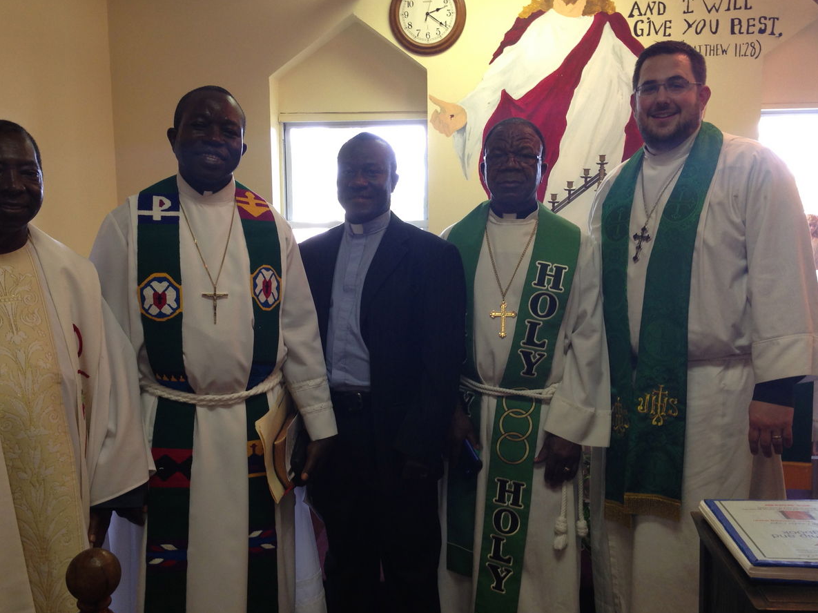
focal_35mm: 39
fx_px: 921
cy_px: 322
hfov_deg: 47.9
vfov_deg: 36.8
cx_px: 405
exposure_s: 1/20
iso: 64
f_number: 2.4
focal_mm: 4.12
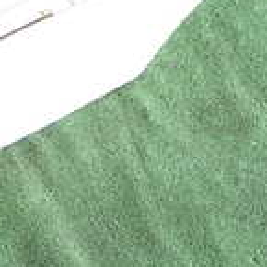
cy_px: 129
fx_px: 1021
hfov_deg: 13.6
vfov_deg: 14.9
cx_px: -184
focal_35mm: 117
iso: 100
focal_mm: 5.79
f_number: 2.4
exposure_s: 1/80
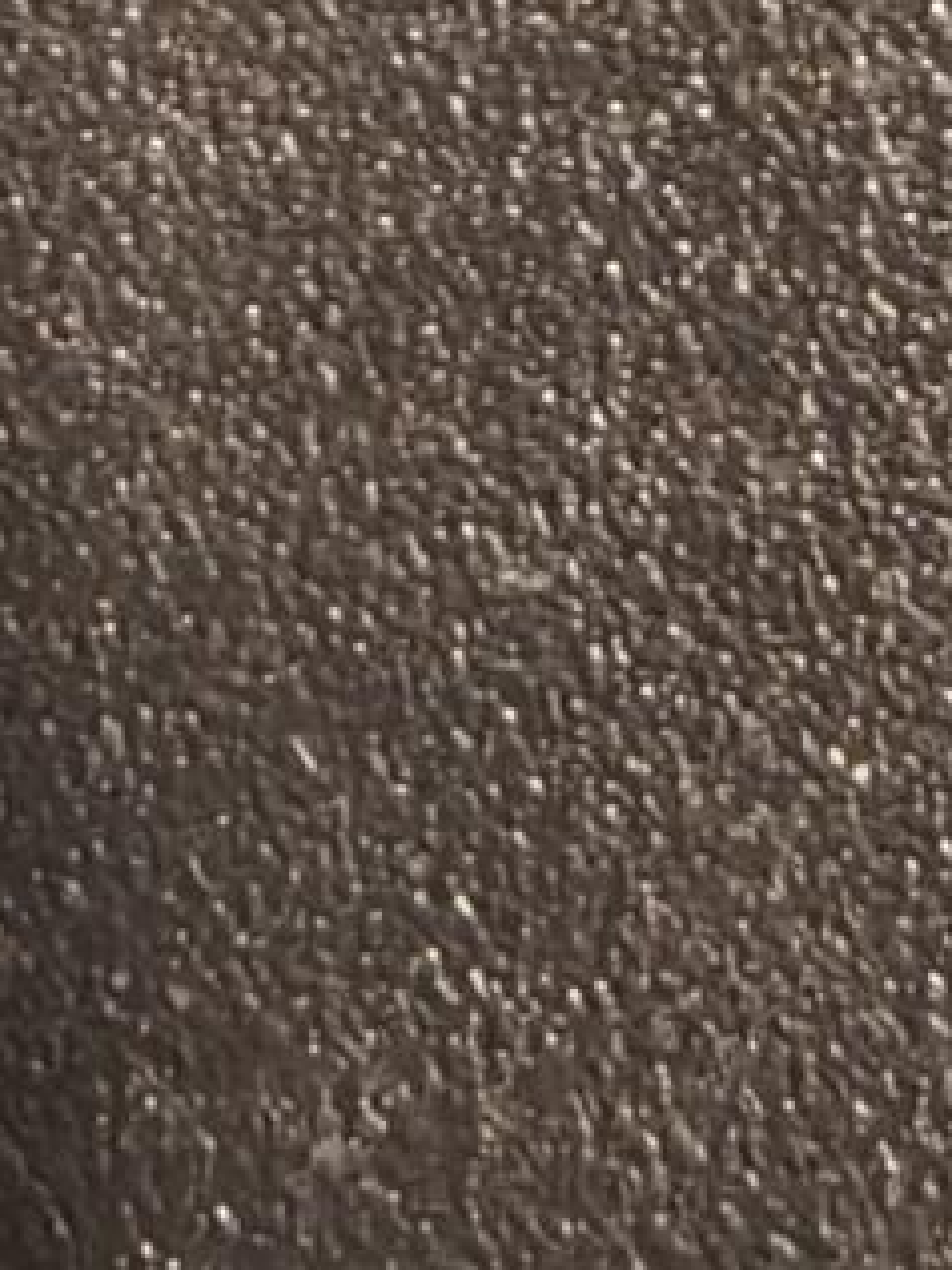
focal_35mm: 131
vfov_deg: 14.0
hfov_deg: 11.3
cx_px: 747
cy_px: -695
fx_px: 4804
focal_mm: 2.32
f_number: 2
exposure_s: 1/50
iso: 250
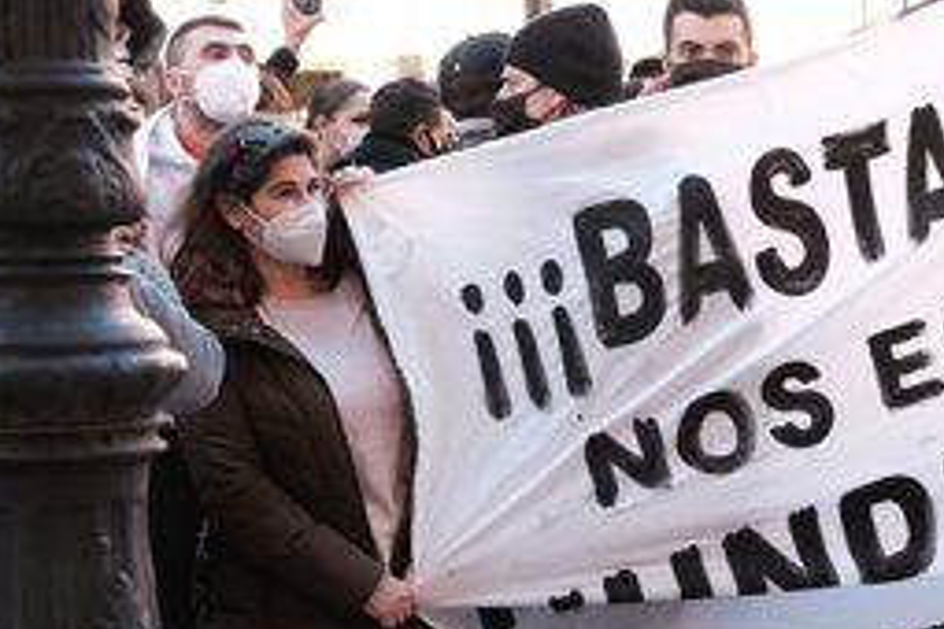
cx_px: 1144
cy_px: 342
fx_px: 2963
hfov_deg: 17.3
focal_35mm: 113
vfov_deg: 12.1
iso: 400
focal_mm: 30.2
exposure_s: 1/125
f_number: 4.5
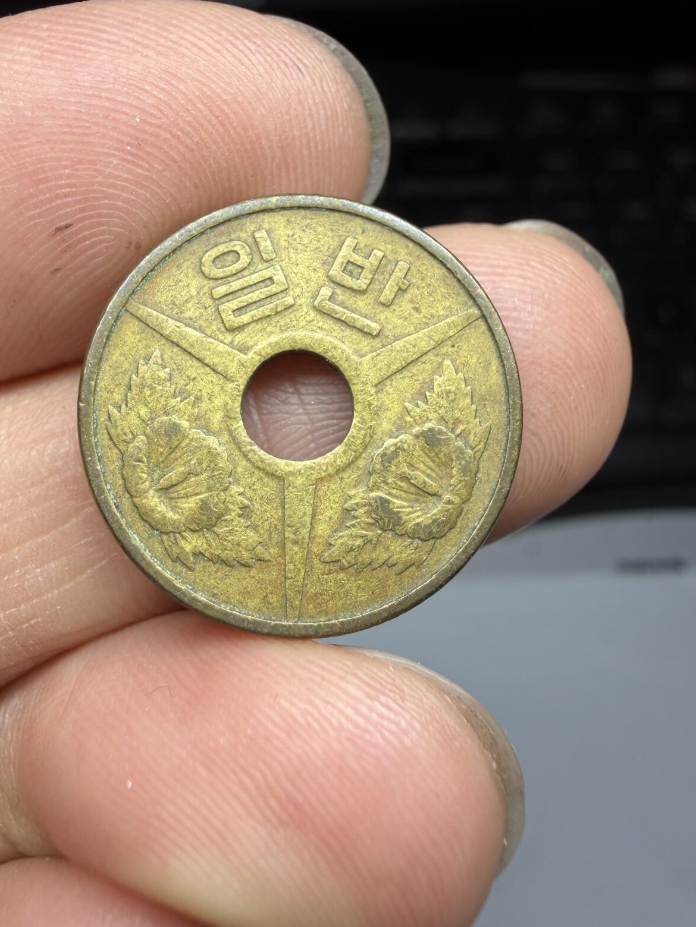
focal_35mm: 30
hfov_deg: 46.7
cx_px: 300
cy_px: 415
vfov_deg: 59.8
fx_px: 804
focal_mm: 2.22
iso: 40
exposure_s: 1/150
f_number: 2.2
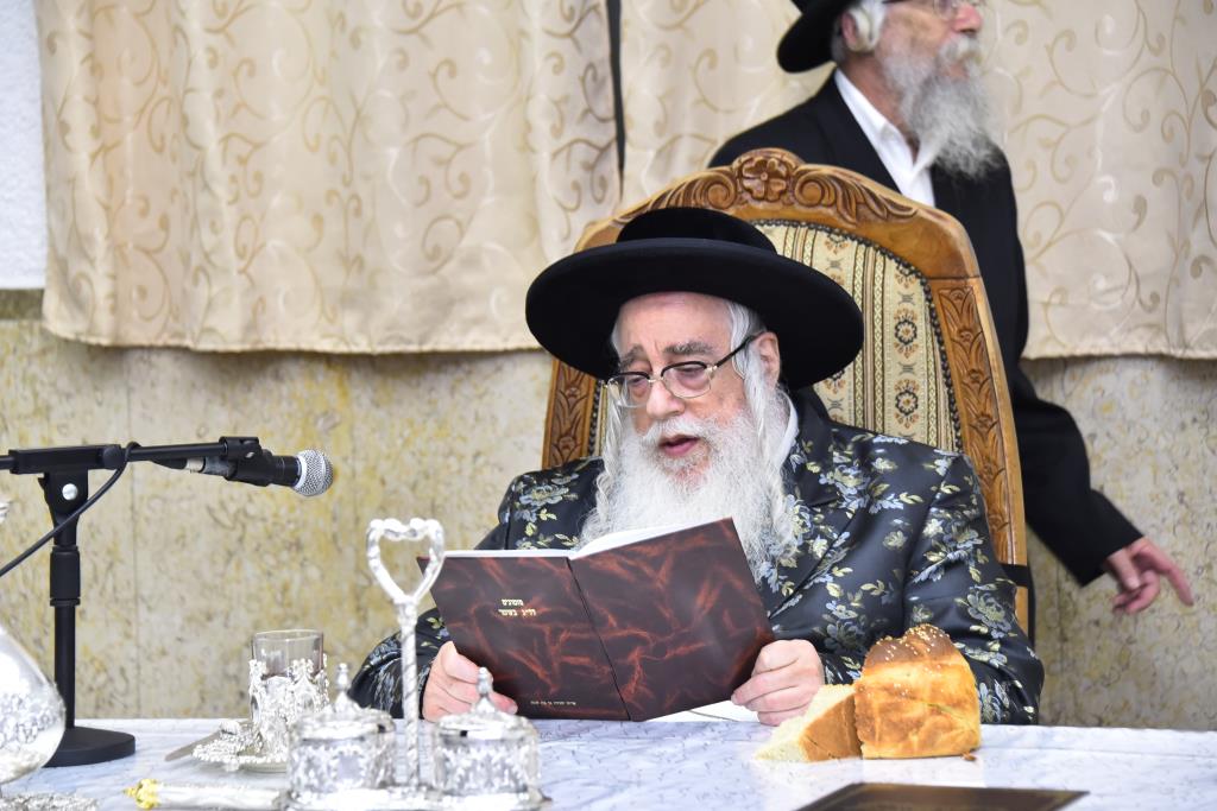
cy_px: 406
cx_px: 608
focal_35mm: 125
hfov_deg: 16.4
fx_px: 4226
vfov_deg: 11.0
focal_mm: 125
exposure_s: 1/100
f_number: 5.6
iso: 1600
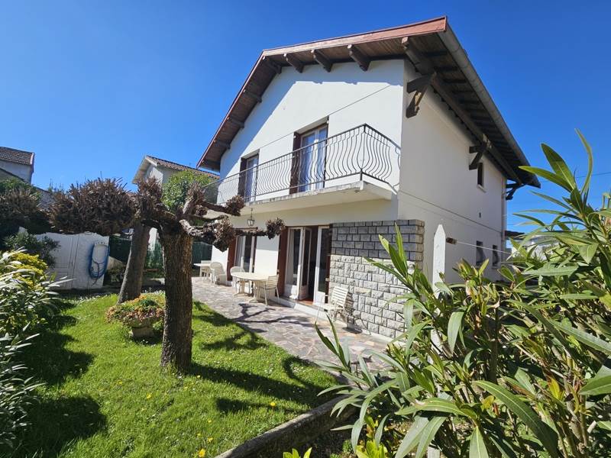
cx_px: 306
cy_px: 229
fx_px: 229
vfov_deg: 89.9
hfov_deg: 106.2
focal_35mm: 13
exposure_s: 1/2752
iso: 50
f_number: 2.2
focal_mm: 2.2
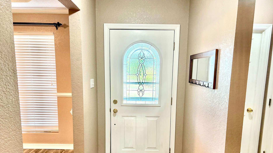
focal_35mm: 29
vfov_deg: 39.7
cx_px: 136
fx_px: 210
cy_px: 103
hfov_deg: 66.1
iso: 125
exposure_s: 1/60
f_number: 1.6
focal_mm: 5.96
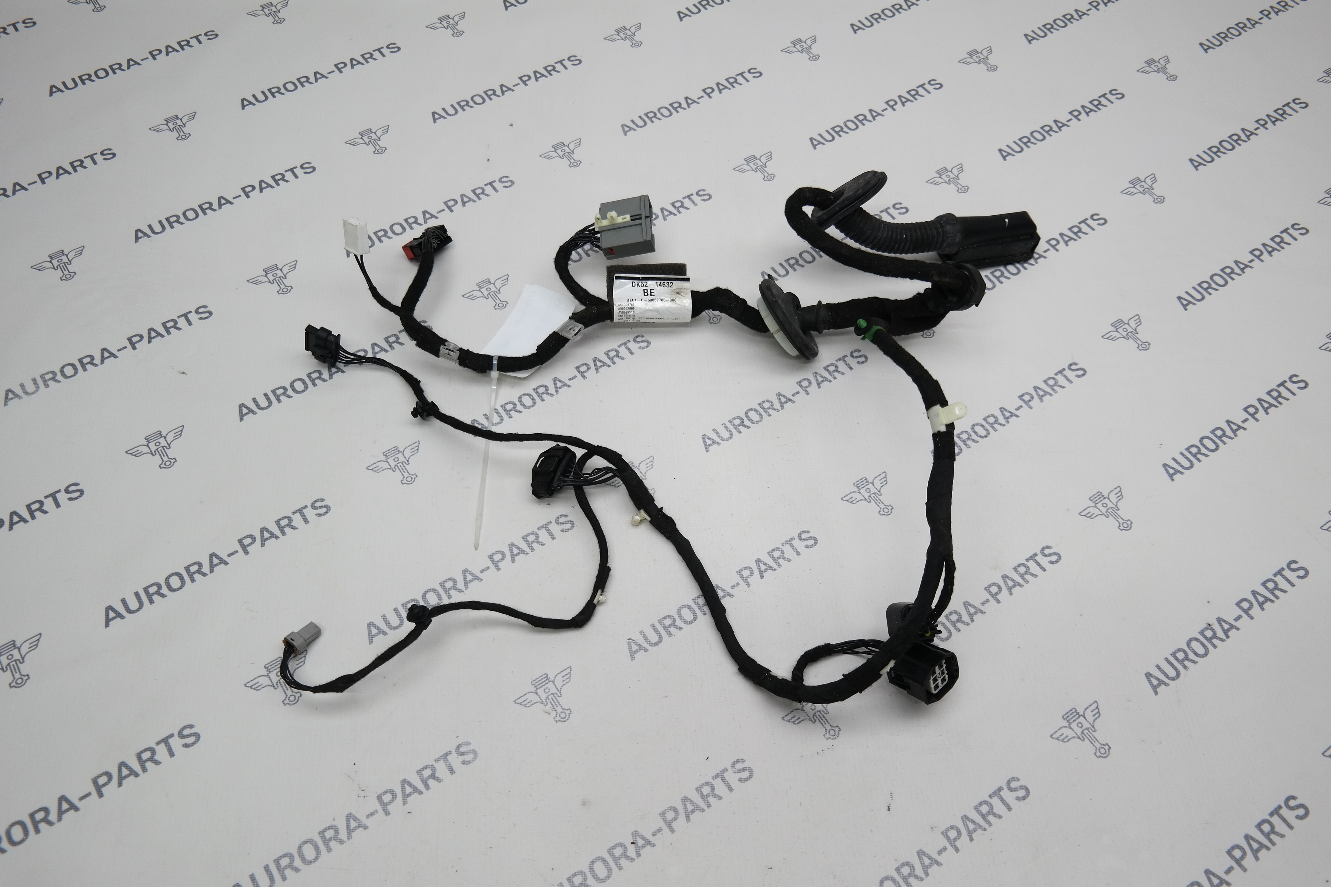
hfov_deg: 67.4
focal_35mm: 27
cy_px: 444
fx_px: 998
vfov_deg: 47.9
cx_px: 666
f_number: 3.5
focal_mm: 18
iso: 100
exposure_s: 1/80
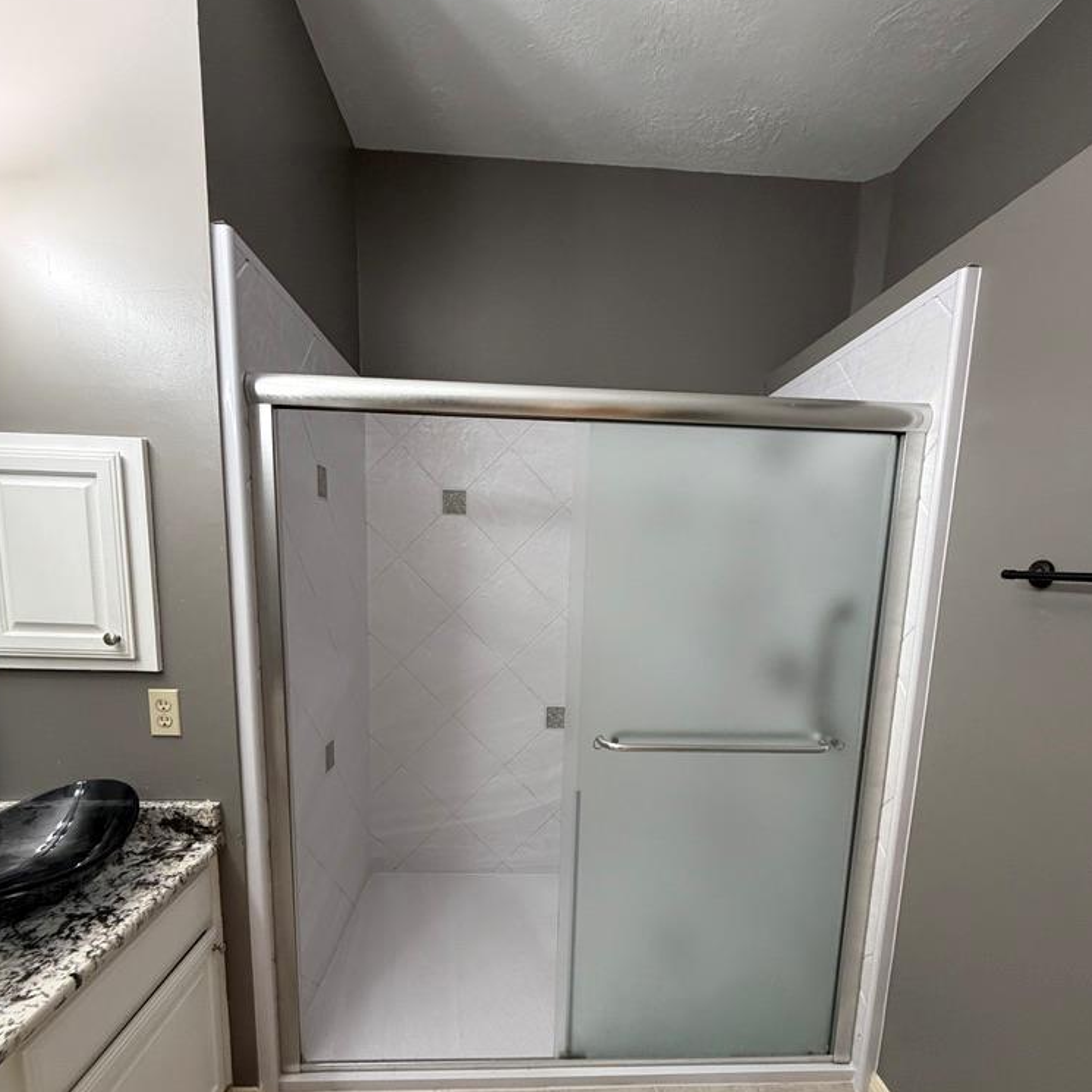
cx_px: 548
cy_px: 658
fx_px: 607
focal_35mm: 17
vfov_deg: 82.9
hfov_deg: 84.0
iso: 320
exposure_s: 1/60
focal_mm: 2.22
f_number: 2.2
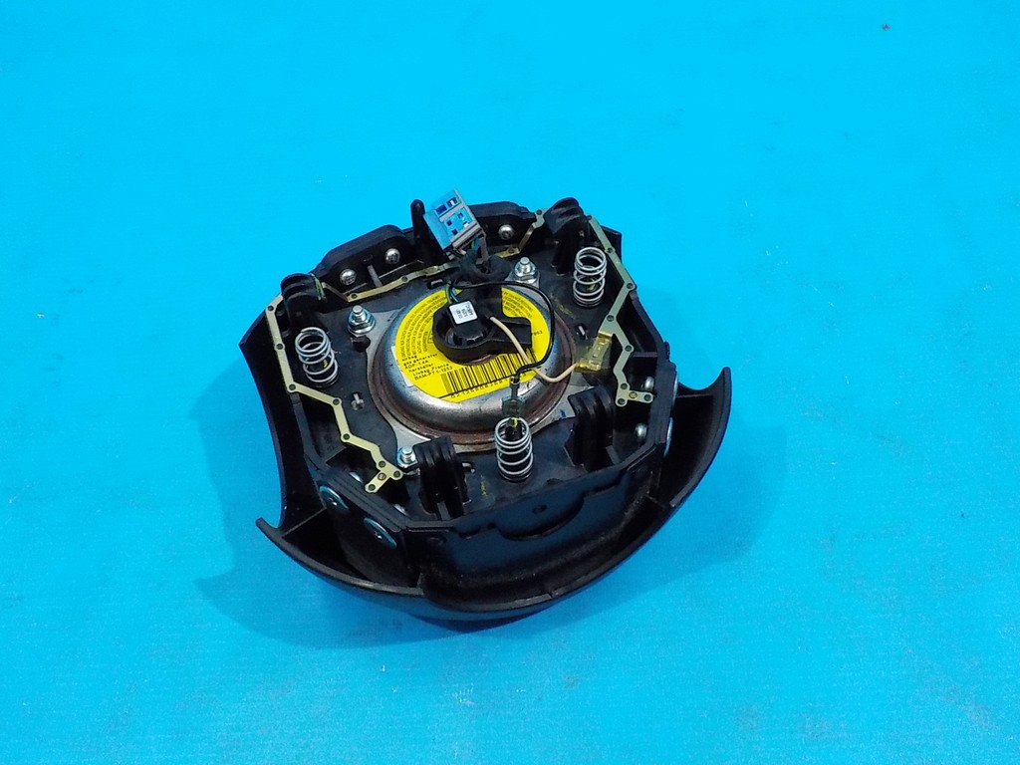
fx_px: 884
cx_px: 510
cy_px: 382
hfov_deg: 60.0
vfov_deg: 46.8
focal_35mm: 30
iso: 800
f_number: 3.3
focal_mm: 4.1
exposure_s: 1/100
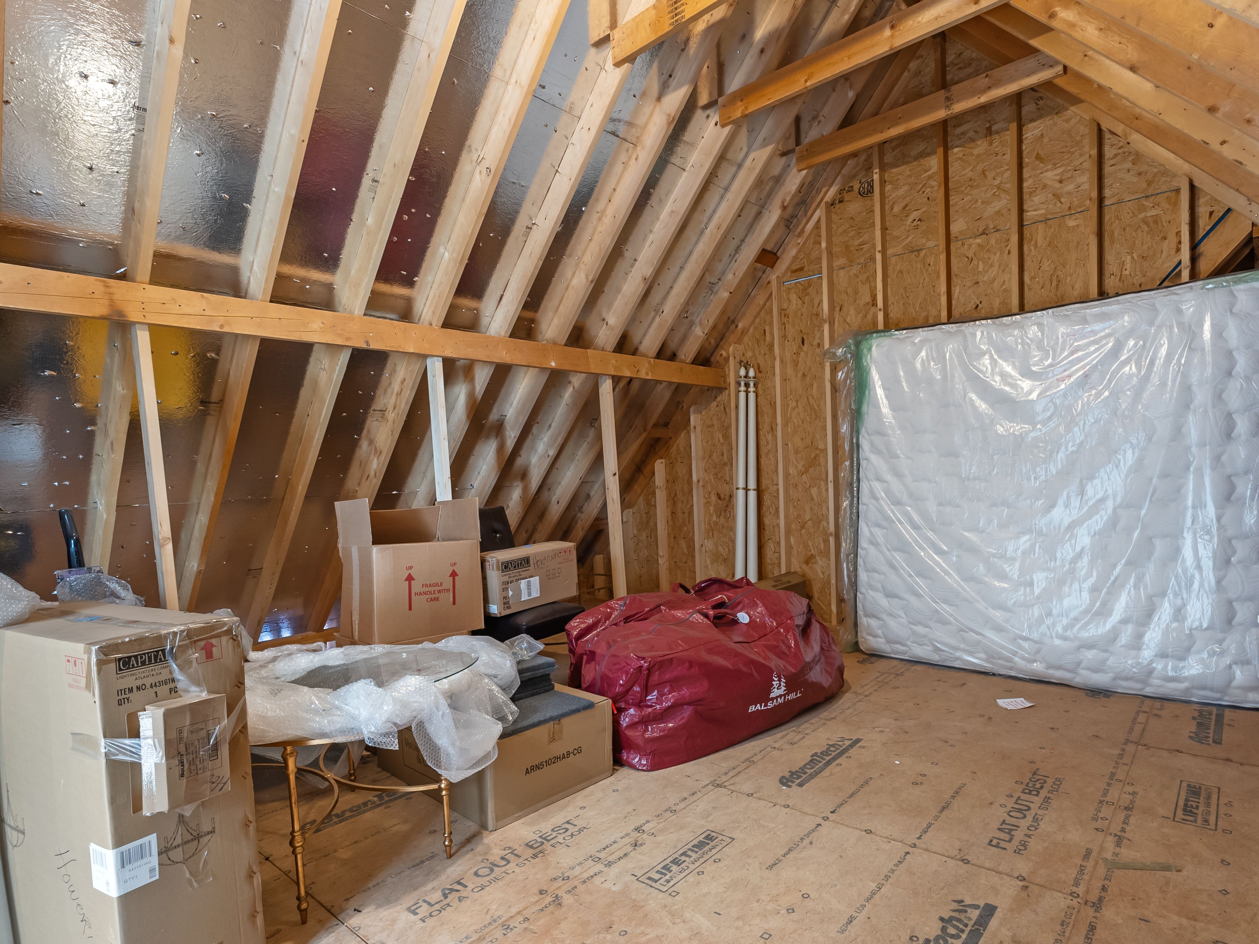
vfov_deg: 71.6
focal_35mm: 18
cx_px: 699
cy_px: 467
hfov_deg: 87.4
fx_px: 655
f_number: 8
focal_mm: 16
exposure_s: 2.5
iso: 250
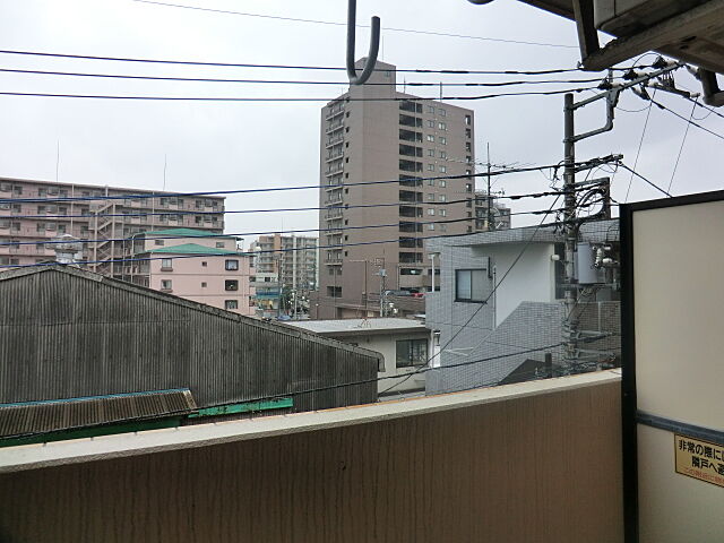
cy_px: 272
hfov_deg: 71.6
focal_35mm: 24
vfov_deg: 56.8
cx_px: 362
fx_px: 502
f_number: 3.2
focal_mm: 4.3
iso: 80
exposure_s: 1/100
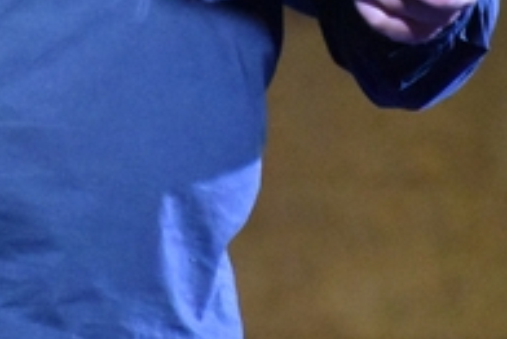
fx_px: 13600
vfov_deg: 1.4
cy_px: -267
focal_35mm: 965
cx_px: 292
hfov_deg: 2.1
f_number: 5.6
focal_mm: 140
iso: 8000
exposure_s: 1/125
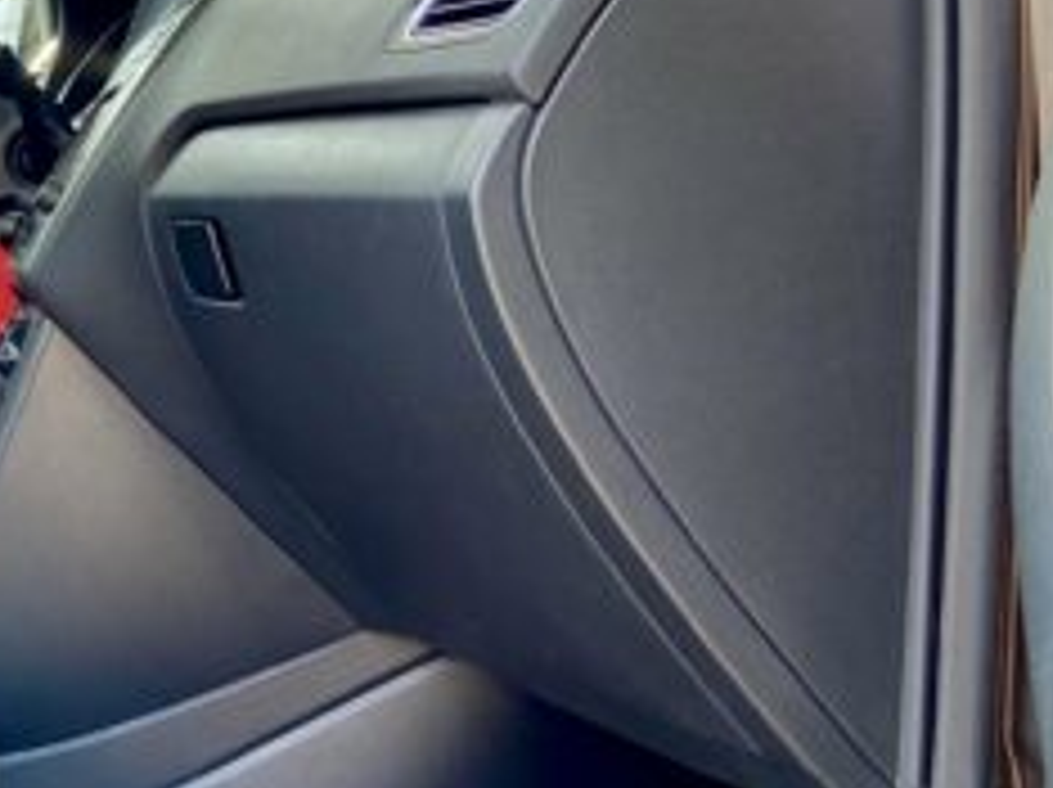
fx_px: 2705
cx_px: -266
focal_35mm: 89
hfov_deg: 20.4
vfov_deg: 16.5
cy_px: 270
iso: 40
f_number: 1.8
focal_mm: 4.25
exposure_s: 1/122
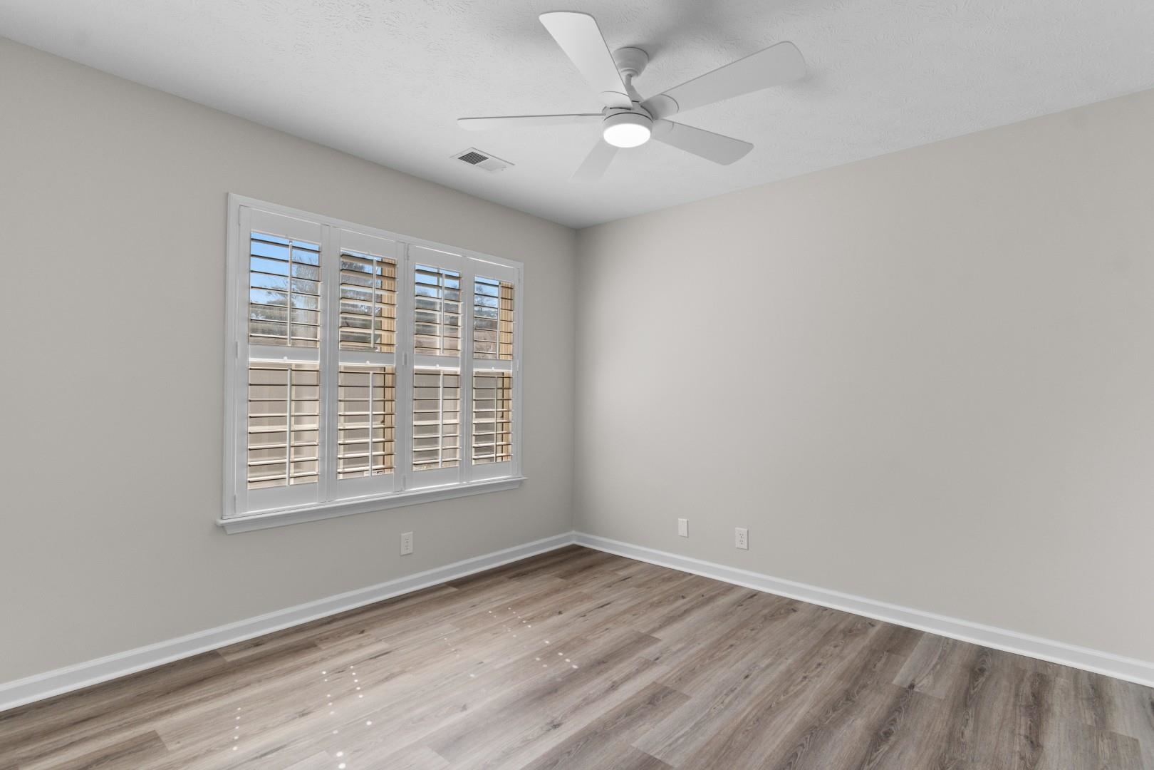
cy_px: 385
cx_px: 577
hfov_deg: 93.3
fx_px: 545
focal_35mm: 17
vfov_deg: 70.4
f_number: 4.8
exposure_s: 1/20
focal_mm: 11.5
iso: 100
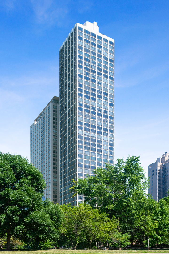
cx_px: 84
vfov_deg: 53.2
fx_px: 254
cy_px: 127
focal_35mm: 36
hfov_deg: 36.8
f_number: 11
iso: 200
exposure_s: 1/160
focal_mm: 24
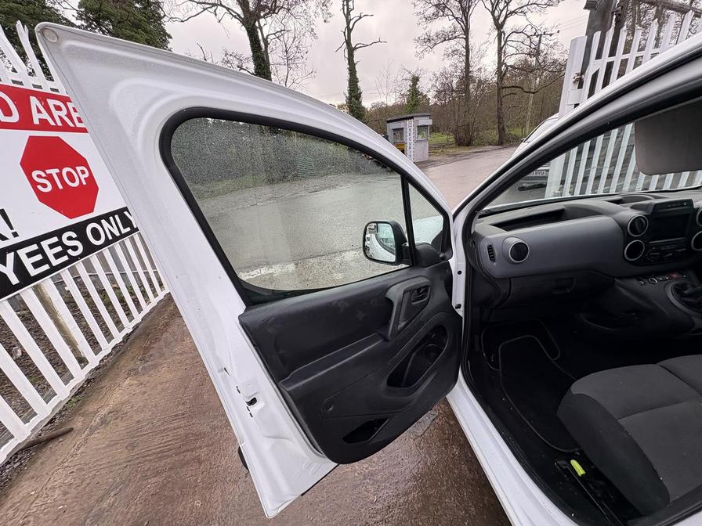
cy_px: 263
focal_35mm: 14
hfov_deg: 102.1
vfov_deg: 85.7
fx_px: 284
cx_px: 351
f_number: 2.2
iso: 40
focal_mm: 2.22
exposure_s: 1/153
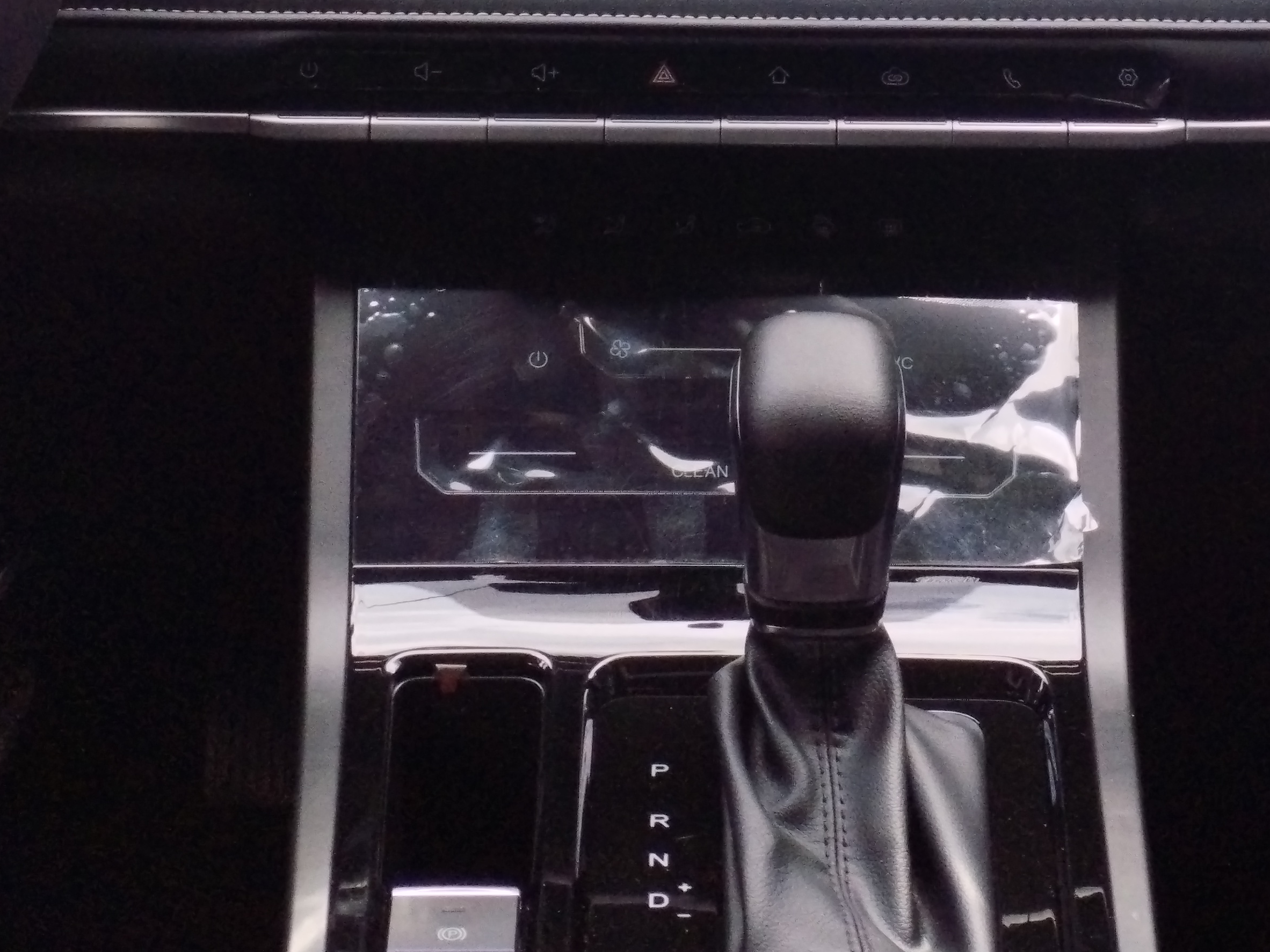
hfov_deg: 17.4
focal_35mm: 113
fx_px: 4146
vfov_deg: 12.7
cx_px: 767
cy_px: -287
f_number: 1.8
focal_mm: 4.75
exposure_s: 1/234
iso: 100
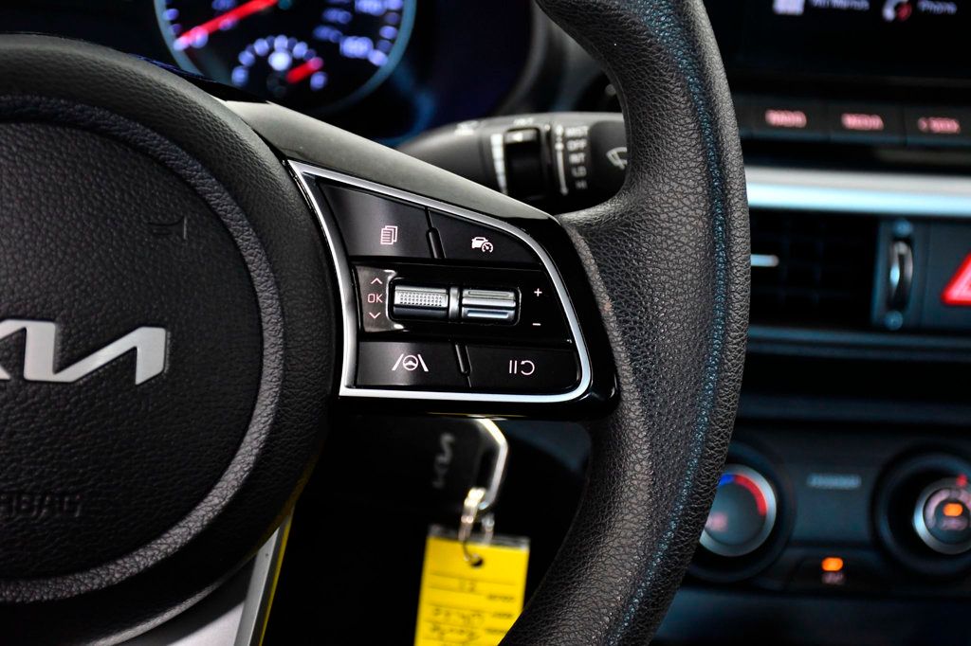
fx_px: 1941
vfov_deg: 18.9
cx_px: 486
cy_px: 323
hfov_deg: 28.1
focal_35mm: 72
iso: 2500
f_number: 4.5
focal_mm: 48
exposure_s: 1/125
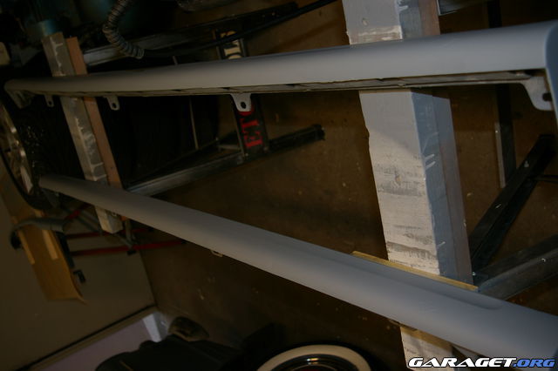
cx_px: 279
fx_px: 558
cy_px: 186
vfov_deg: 36.8
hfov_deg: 53.2
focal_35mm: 36
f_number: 4
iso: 200
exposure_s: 1/45
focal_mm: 24
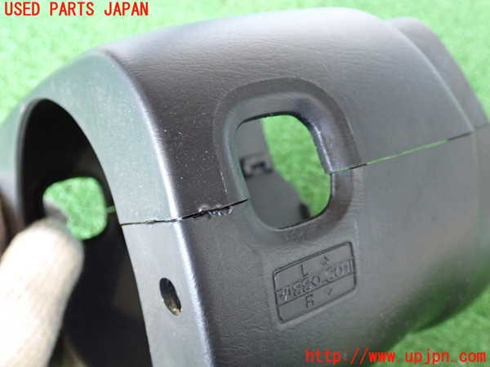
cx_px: 245
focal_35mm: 38
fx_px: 538
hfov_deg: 49.0
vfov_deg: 37.7
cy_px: 184
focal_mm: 6.83
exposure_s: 1/30
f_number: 2.7
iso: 800
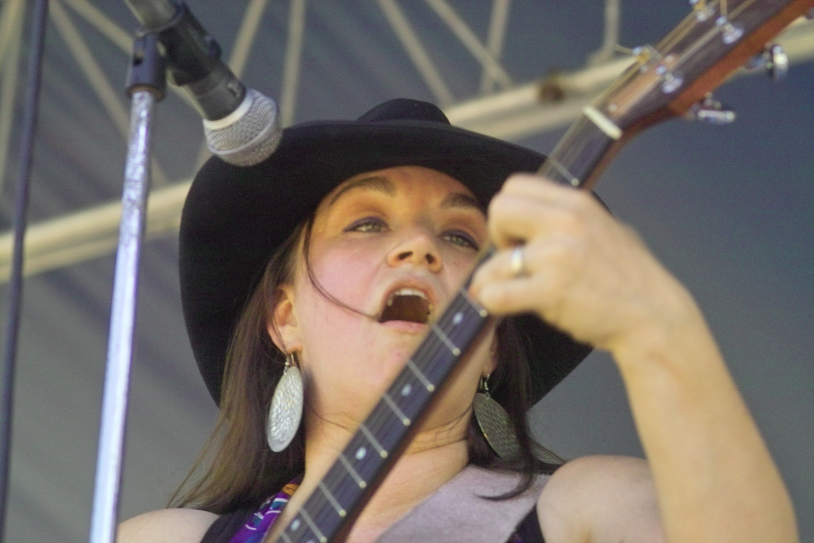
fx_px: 4047
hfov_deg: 11.5
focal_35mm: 179
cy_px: 272
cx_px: 407
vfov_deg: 7.7
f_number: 4
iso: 200
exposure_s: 1/180
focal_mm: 105
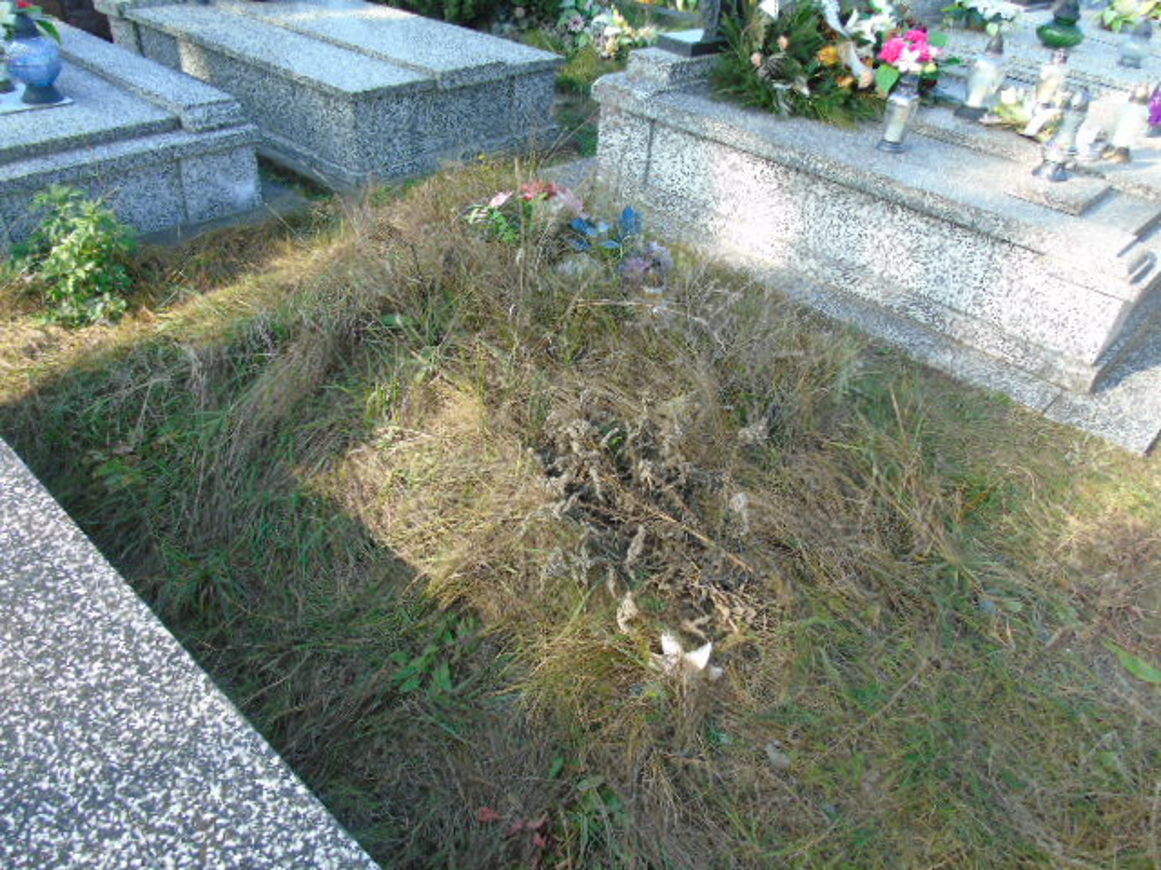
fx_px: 838
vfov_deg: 54.9
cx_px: 580
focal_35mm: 25
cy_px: 435
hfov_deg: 69.4
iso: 80
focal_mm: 4.4
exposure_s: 1/125
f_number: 3.4
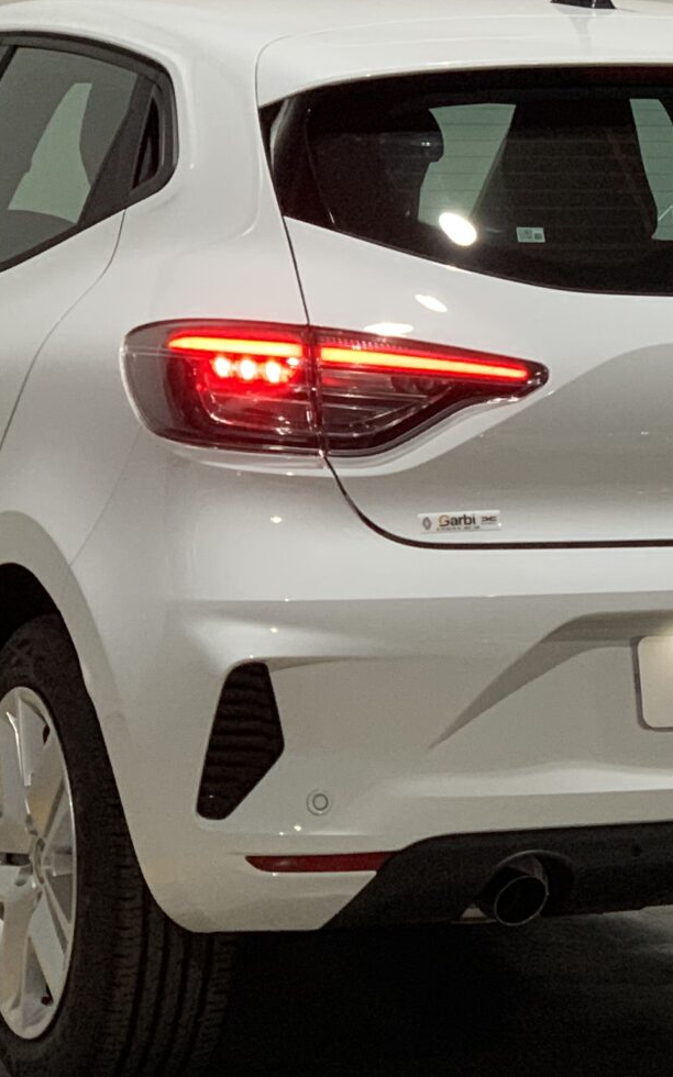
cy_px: 444
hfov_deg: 9.0
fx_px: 4228
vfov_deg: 14.5
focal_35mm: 144
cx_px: 878
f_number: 2.4
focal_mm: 6
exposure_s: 1/51
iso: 200
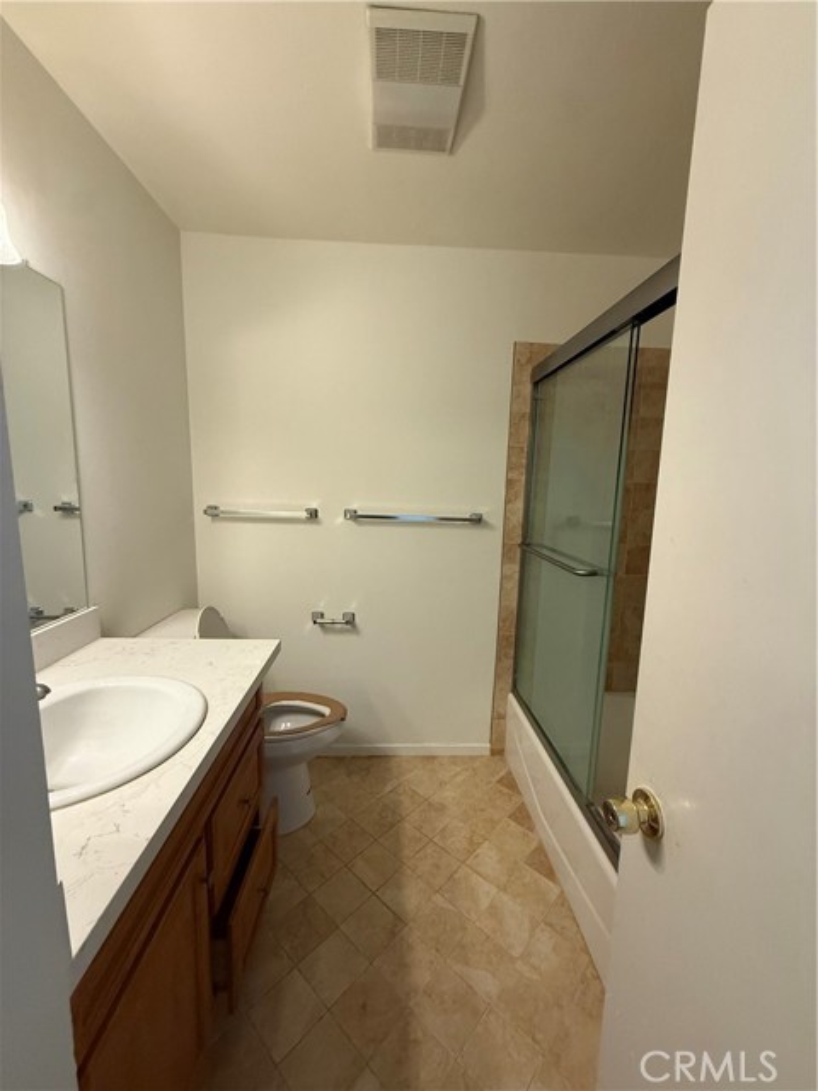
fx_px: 441
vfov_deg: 102.1
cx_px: 409
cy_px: 546
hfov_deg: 85.7
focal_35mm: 14
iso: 320
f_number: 2.2
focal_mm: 2.22
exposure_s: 1/60
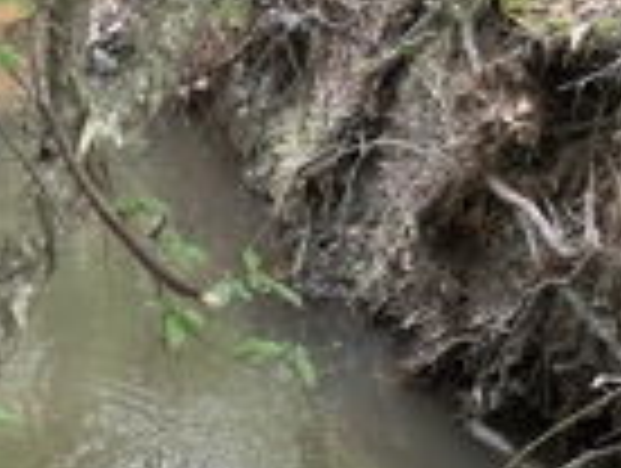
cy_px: 297
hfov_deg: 14.1
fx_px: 2498
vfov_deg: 10.7
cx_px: 162
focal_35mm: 139
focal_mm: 6.86
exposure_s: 1/60
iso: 100
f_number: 1.78
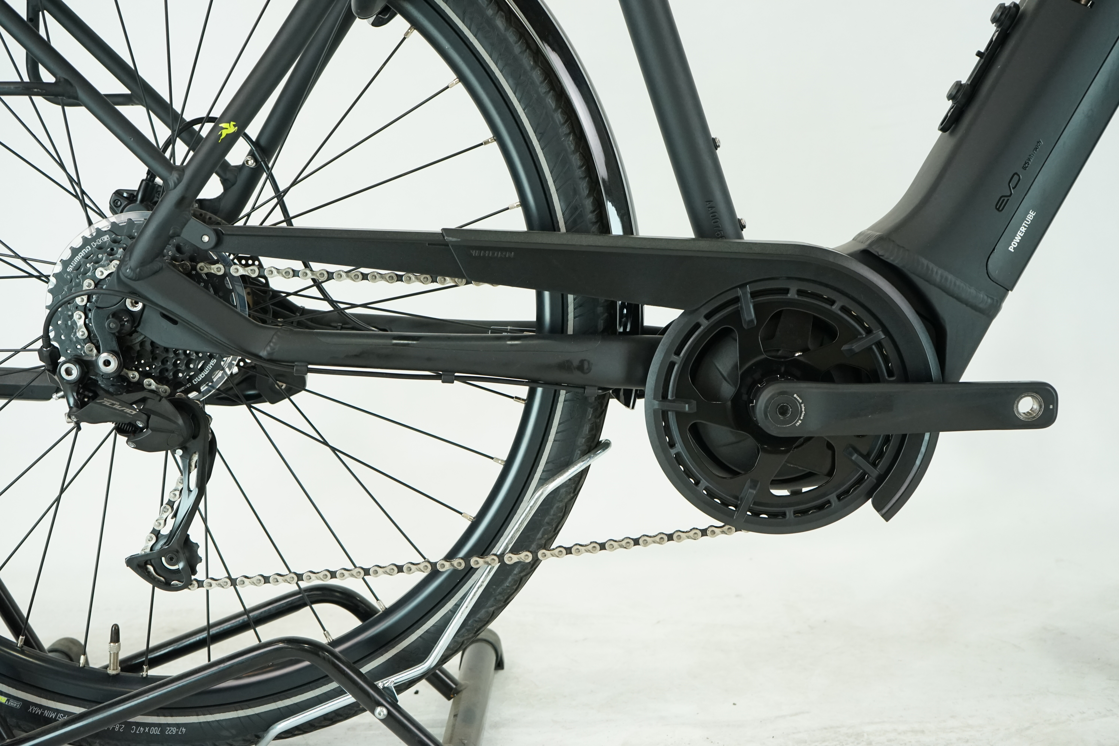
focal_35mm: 42
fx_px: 1305
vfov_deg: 31.9
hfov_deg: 46.4
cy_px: 373
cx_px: 560
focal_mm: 42
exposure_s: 1/200
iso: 2000
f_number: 5.6
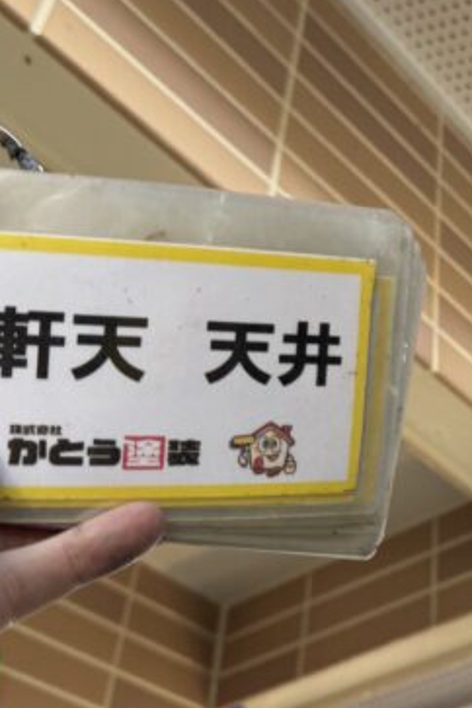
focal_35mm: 55
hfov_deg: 23.2
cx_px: 515
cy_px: 308
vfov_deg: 36.2
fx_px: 1082
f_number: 1.78
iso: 100
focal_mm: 6.86
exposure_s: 1/121
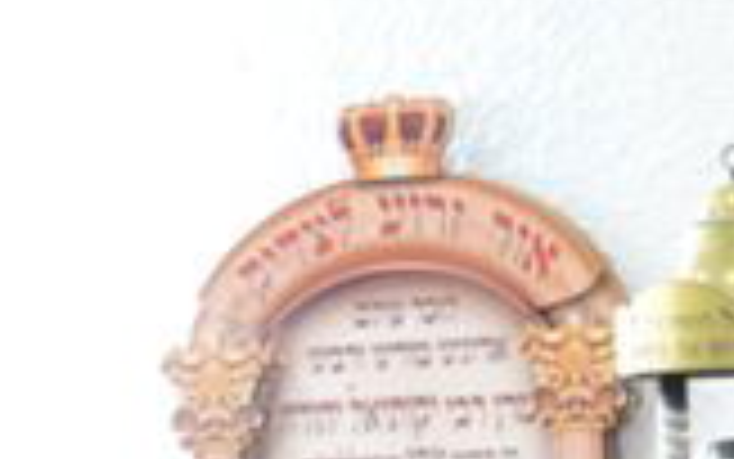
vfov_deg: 2.6
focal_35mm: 499
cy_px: 914
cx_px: 2283
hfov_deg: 4.1
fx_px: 9985
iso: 1600
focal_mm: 52
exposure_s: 1/30
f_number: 5.6
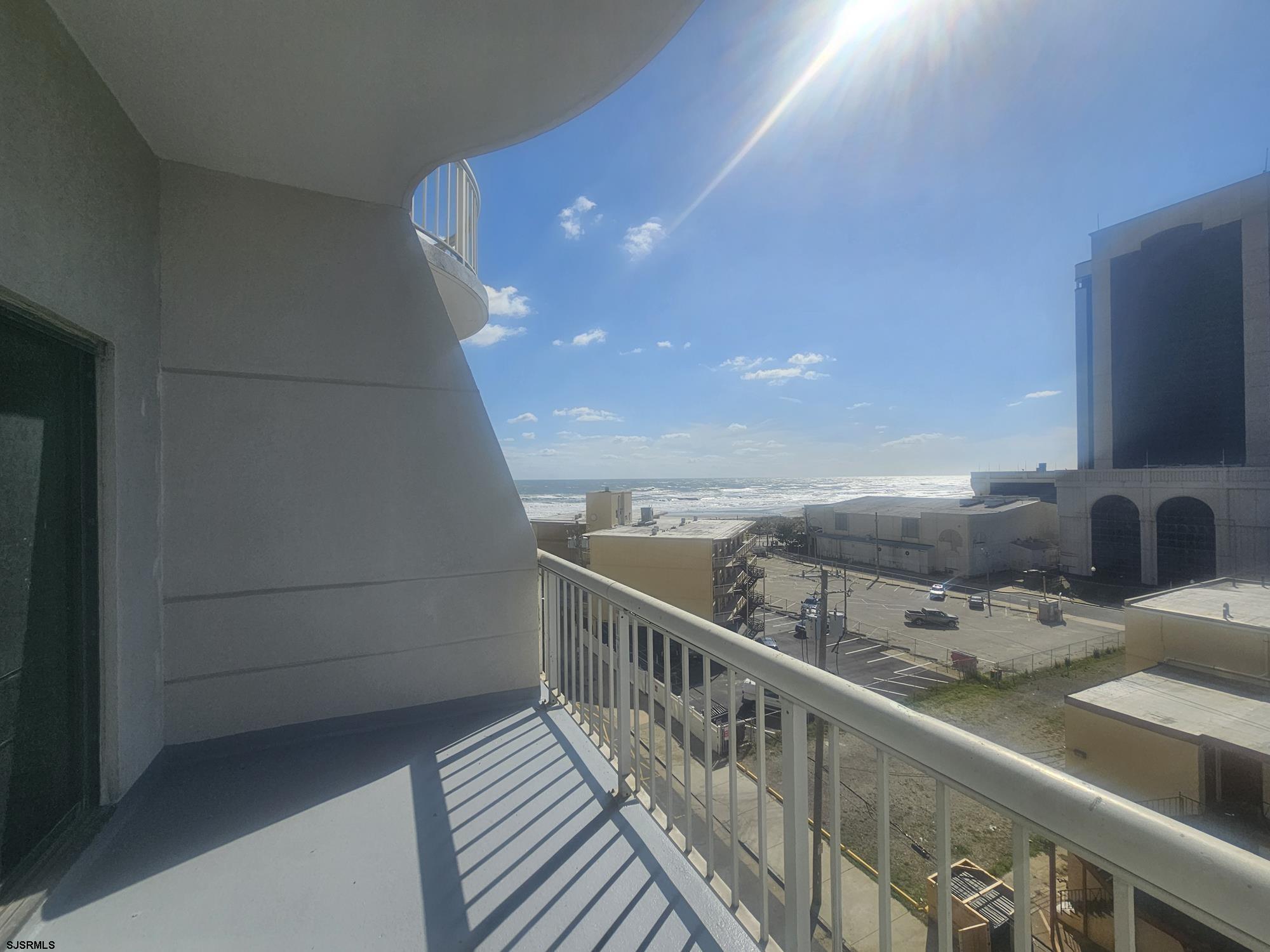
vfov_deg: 89.9
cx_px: 635
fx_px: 477
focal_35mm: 13
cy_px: 476
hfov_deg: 106.2
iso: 50
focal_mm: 2.2
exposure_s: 1/5357
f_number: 2.2
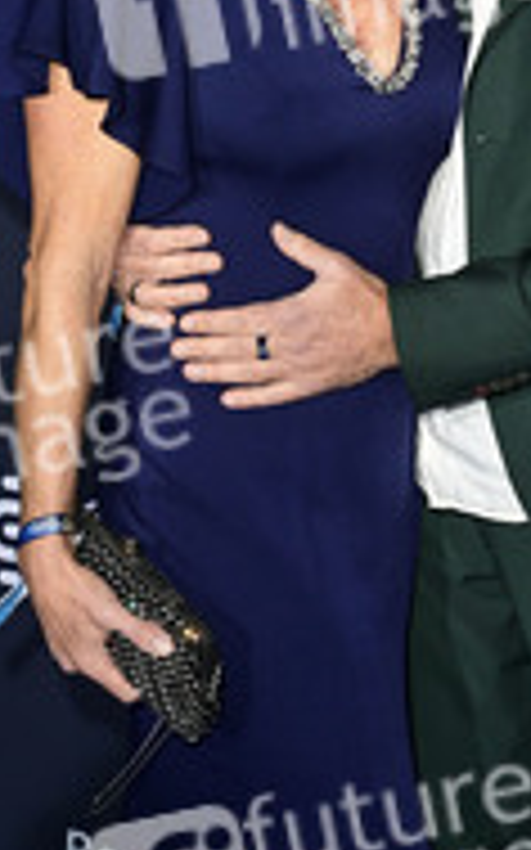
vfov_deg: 19.1
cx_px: 450
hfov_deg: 12.0
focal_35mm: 108
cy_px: 198
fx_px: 2503
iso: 1000
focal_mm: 50
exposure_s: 1/250
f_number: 5.6
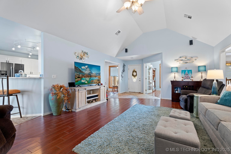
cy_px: 77
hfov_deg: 96.7
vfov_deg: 73.7
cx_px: 116
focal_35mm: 16
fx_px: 103
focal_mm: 16
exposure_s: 2
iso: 250
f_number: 9
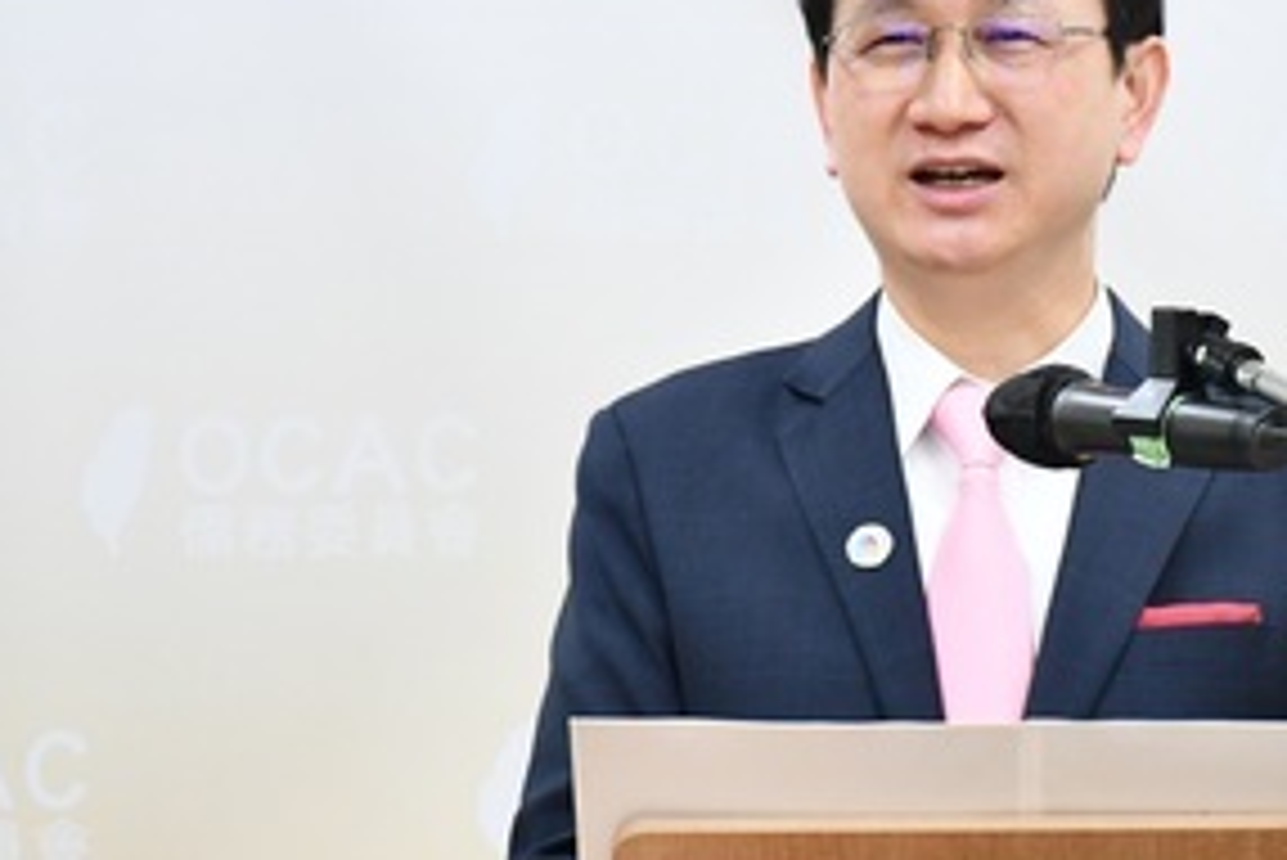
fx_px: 9299
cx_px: 1026
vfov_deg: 5.3
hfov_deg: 7.9
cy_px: 313
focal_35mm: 260
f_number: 5.3
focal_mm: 80
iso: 2800
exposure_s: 1/125
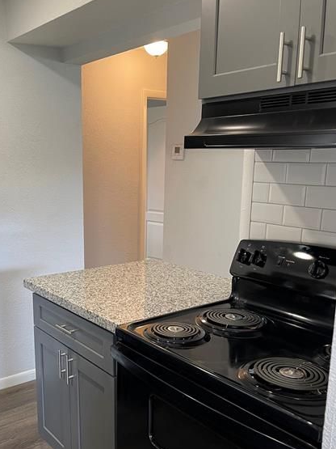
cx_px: 111
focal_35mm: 36
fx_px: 466
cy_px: 265
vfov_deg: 51.1
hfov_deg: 39.2
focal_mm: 5.1
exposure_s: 1/60
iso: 125
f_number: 1.6
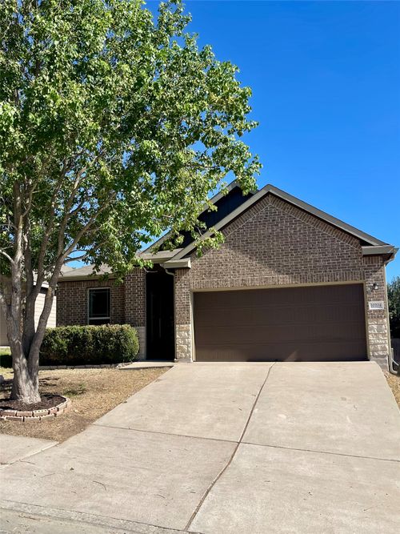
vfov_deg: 67.3
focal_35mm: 26
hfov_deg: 53.0
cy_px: 267
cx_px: 200
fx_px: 401
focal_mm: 5.1
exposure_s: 1/4525
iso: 50
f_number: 1.6
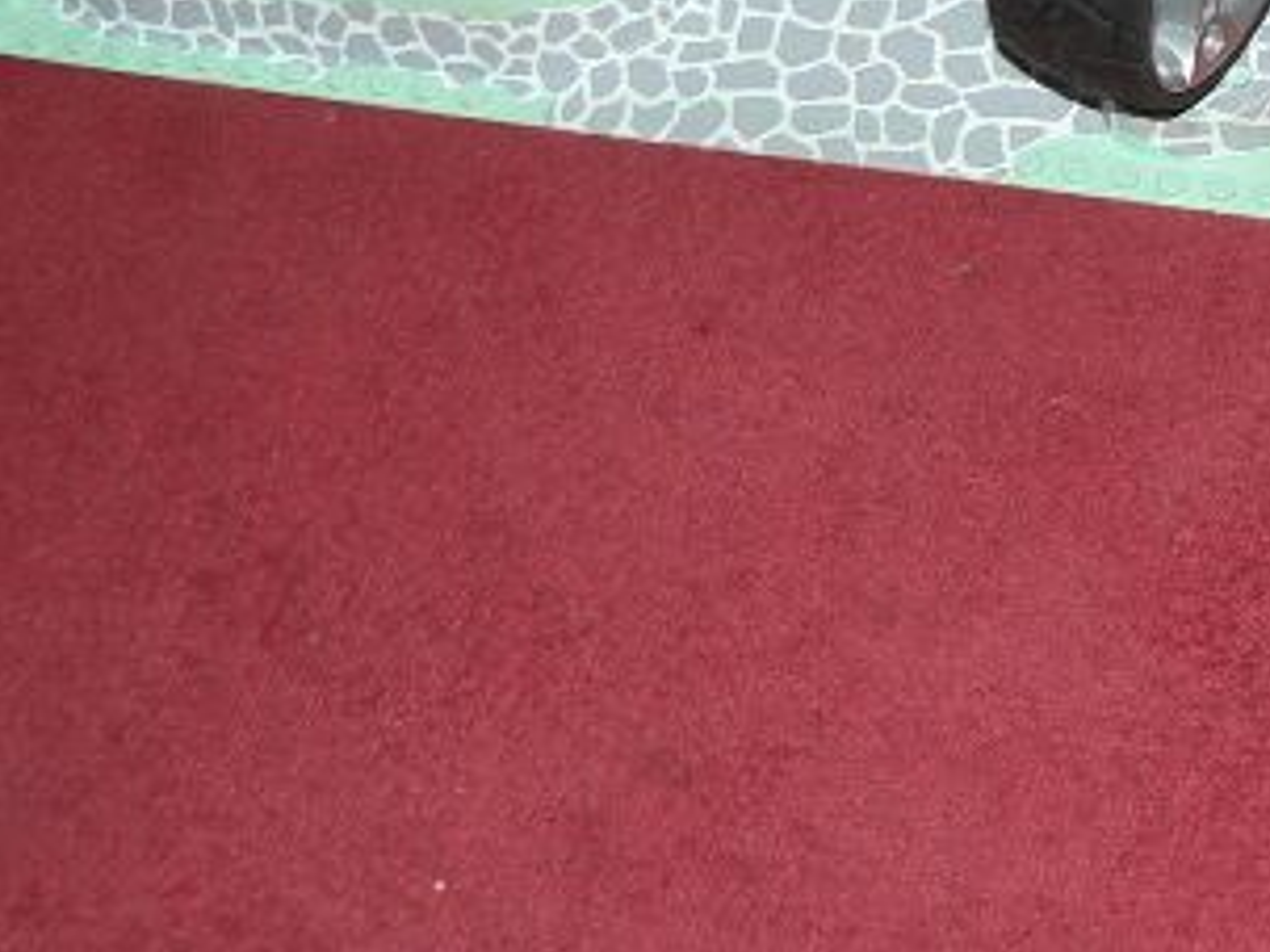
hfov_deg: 19.6
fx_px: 3484
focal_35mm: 95
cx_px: 1471
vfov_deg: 15.0
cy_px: -197
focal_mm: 6
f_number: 2.8
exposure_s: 1/60
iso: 100
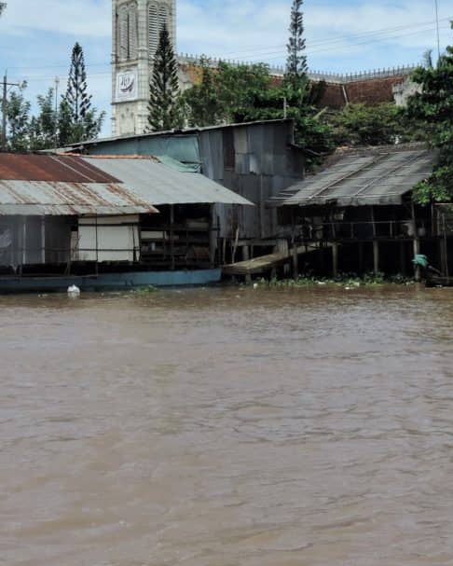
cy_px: 101
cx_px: 134
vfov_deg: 23.2
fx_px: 1357
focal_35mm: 81
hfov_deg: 18.9
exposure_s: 1/1250
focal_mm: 6.2
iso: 80
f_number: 3.3
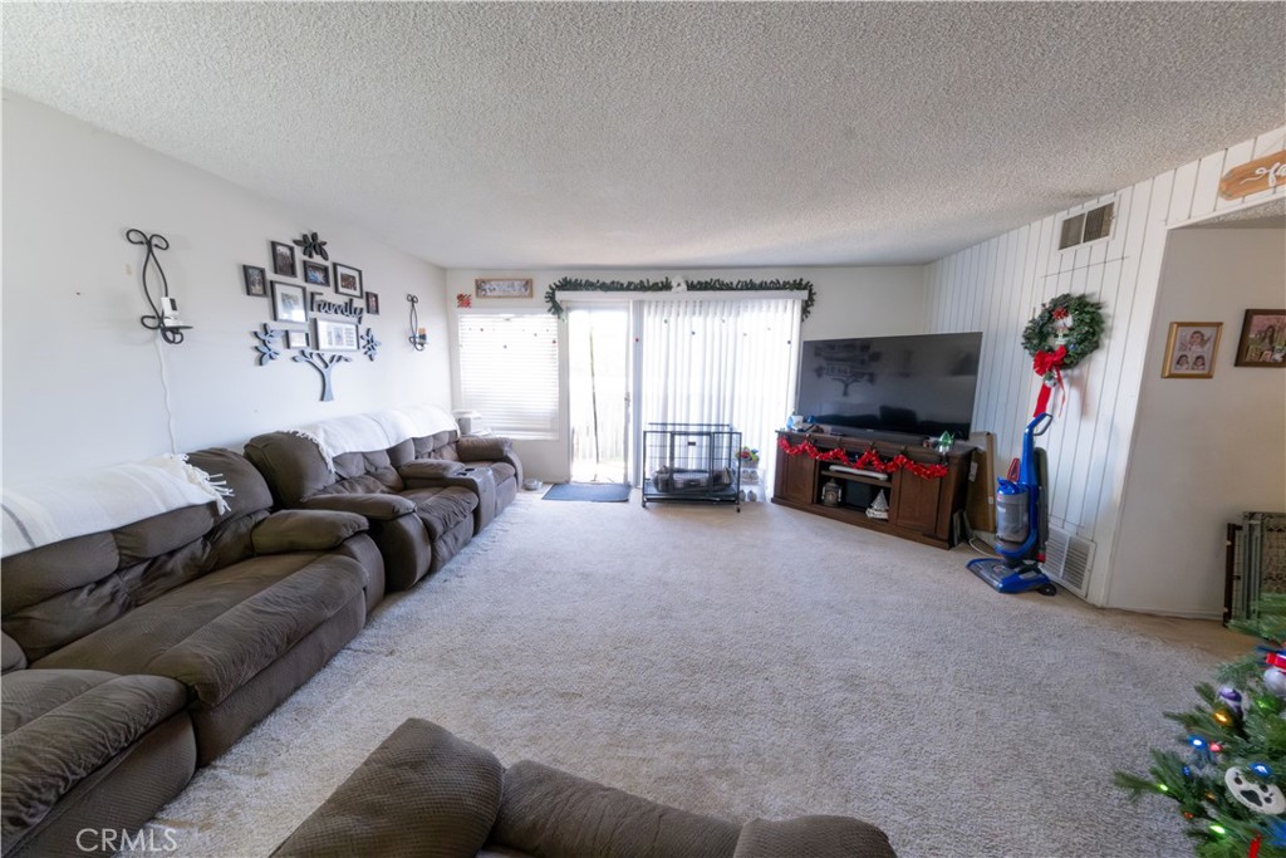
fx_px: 429
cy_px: 429
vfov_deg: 90.0
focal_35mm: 12
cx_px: 643
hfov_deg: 112.6
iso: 6400
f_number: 16
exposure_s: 1/13
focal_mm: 8
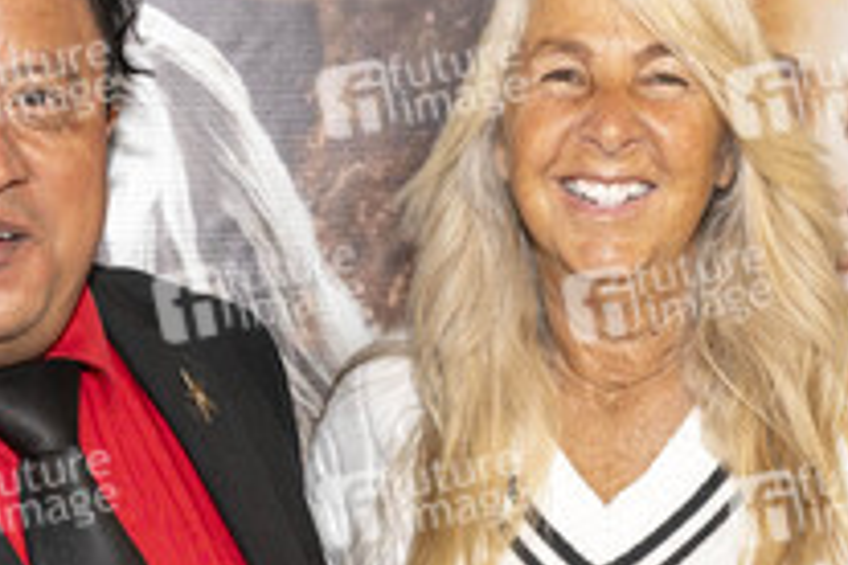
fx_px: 2308
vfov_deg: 13.9
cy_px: 397
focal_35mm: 98
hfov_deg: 20.8
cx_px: 313
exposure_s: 1/200
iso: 400
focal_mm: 45
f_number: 5.6
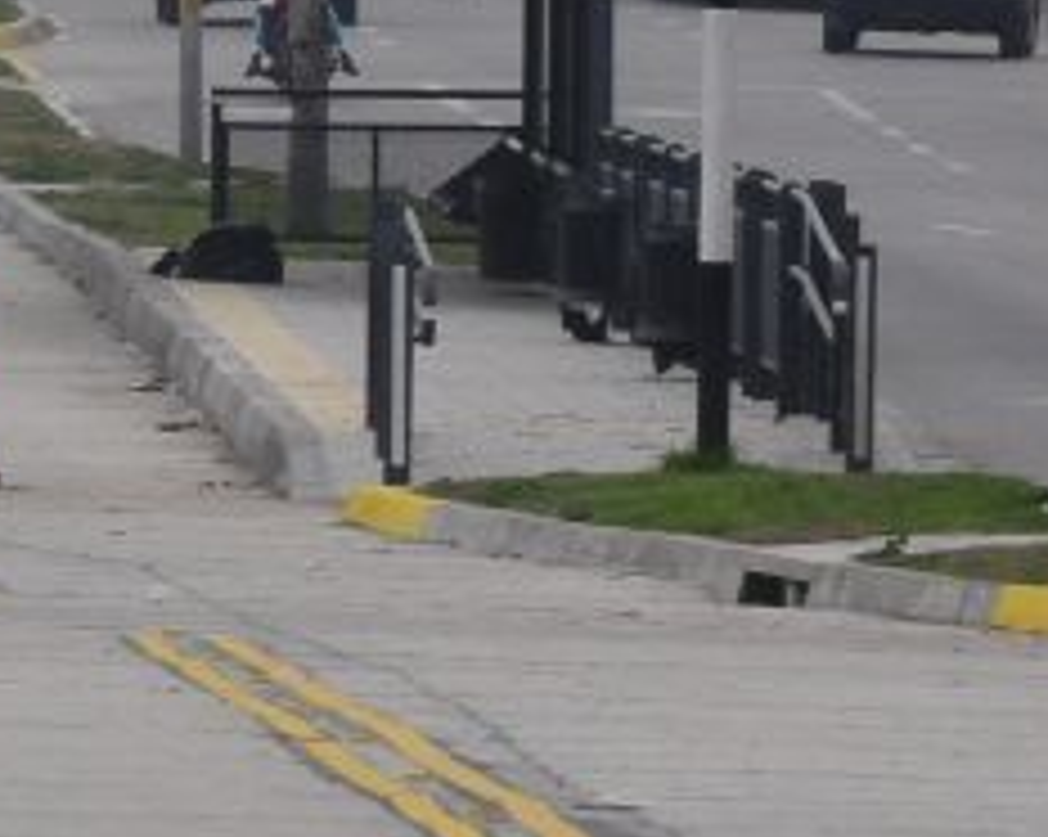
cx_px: -765
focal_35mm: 1086
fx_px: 33656
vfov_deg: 1.4
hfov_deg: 1.8
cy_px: -117
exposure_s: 1/320
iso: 1250
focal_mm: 200
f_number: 9
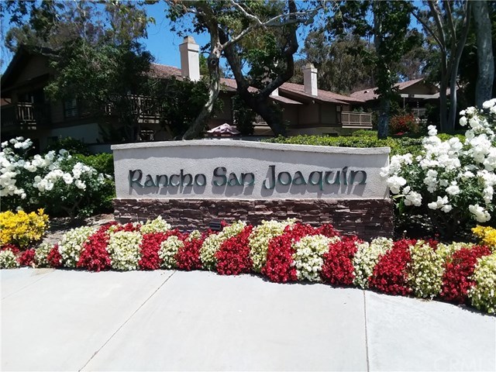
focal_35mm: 29
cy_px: 186
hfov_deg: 61.7
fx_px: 416
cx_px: 248
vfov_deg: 48.2
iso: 40
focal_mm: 2.47
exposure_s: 1/1465
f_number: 1.9
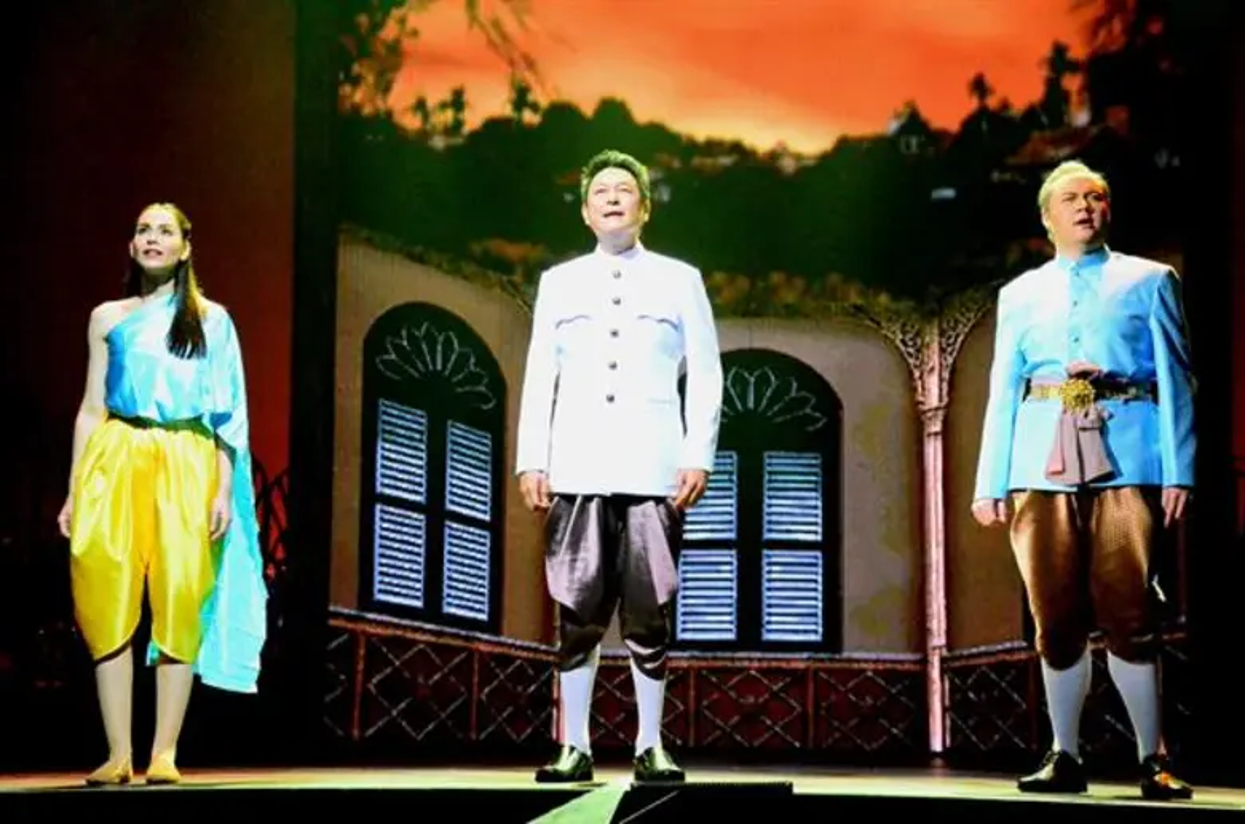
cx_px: 622
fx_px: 2587
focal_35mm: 75
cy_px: 412
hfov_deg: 27.1
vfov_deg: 18.1
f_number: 4.8
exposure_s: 1/100
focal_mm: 50
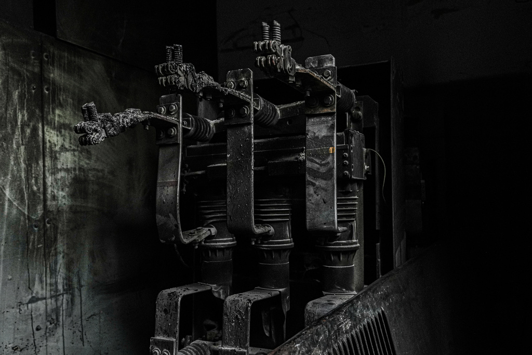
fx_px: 458
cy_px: 178
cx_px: 266
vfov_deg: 42.3
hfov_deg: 60.3
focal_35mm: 31
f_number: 4
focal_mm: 31
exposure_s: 1/1600
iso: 1600
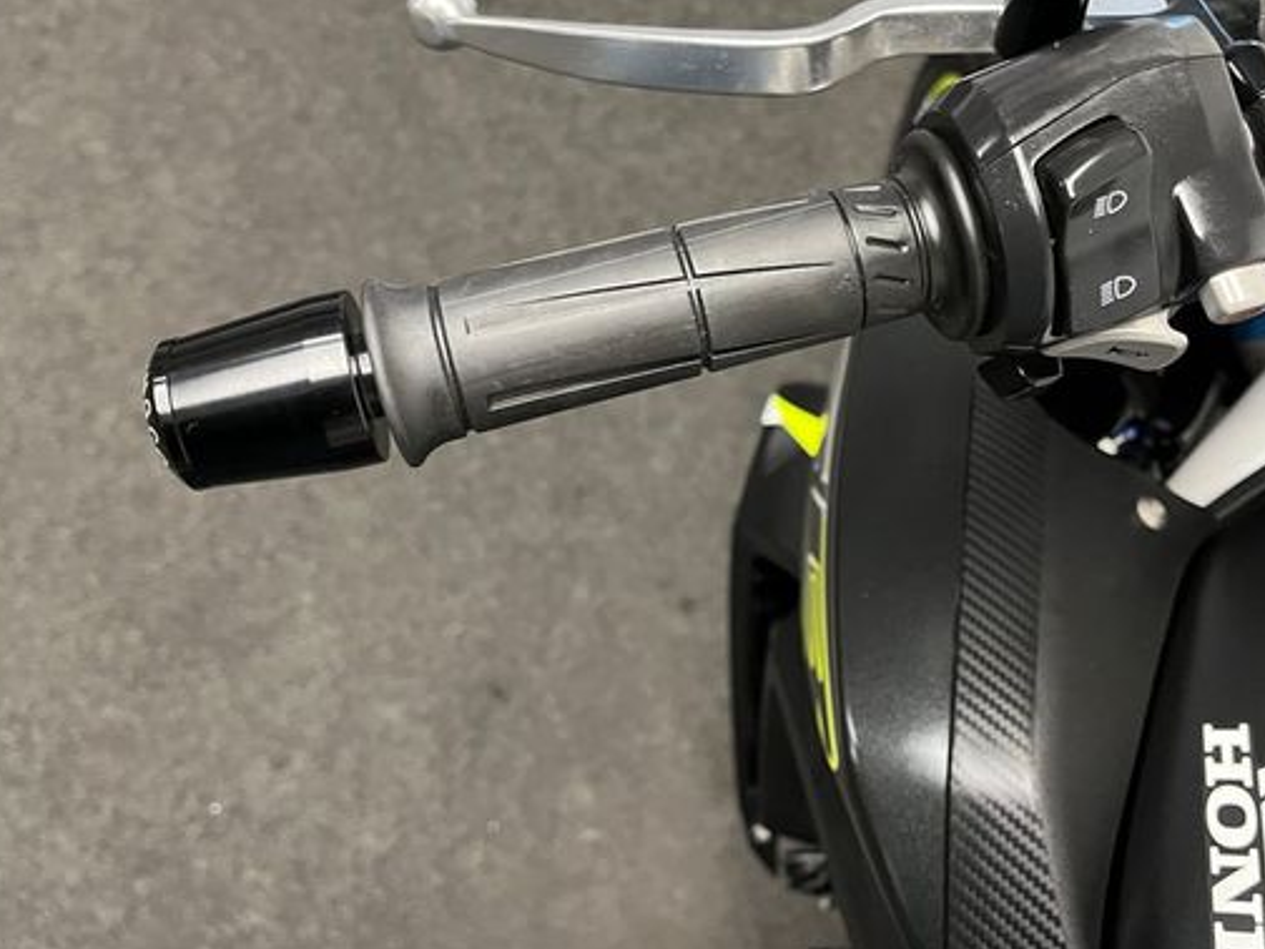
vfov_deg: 42.6
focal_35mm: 33
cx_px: 728
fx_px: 1206
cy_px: 357
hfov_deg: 55.1
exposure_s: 1/50
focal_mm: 5.1
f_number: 1.6
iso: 400
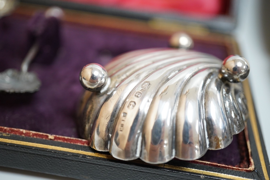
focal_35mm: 45
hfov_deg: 43.6
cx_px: 135
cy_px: 90
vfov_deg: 29.9
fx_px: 337
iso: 2500
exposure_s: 1/160
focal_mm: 30
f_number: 5
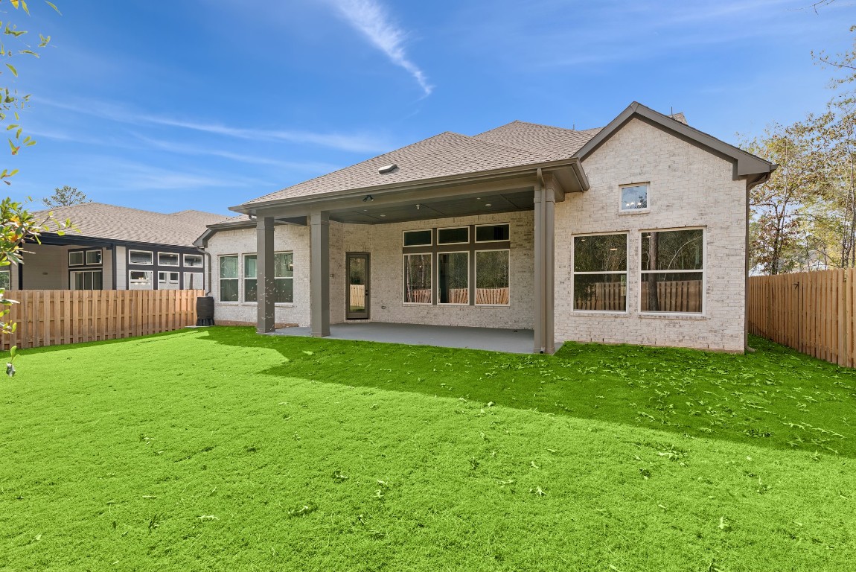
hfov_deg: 96.7
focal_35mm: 16
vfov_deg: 73.8
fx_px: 381
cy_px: 286
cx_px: 428
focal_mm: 16
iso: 100
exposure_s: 1/80
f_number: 9
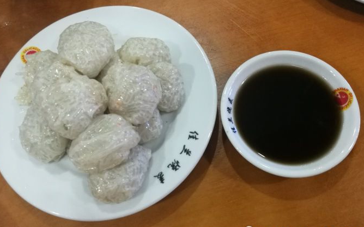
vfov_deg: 41.8
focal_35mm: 30
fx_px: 298
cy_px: 124
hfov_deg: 62.9
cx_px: 185
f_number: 2.2
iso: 500
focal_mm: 4.5
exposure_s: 1/20
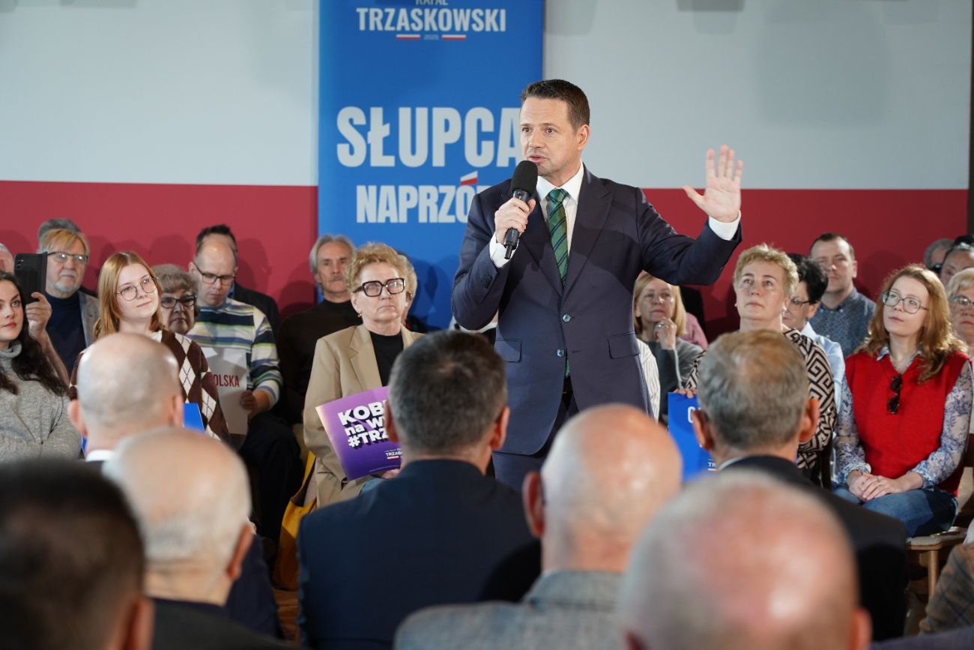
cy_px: 325
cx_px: 487
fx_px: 2841
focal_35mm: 105
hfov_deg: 19.5
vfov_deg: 13.0
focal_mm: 105
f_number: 5.6
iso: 1000
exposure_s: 1/100
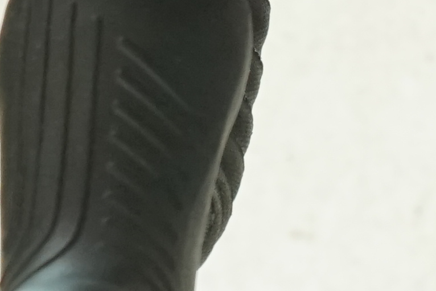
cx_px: 1145
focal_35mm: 235
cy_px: 284
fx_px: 2846
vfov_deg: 5.8
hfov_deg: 7.9
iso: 1600
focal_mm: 30
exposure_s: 1/200
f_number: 5.6
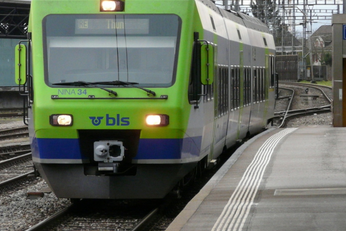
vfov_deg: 5.1
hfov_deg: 7.7
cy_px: 67
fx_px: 2585
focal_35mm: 269
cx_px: 130
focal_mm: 29.4
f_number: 3.6
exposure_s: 1/250
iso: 320
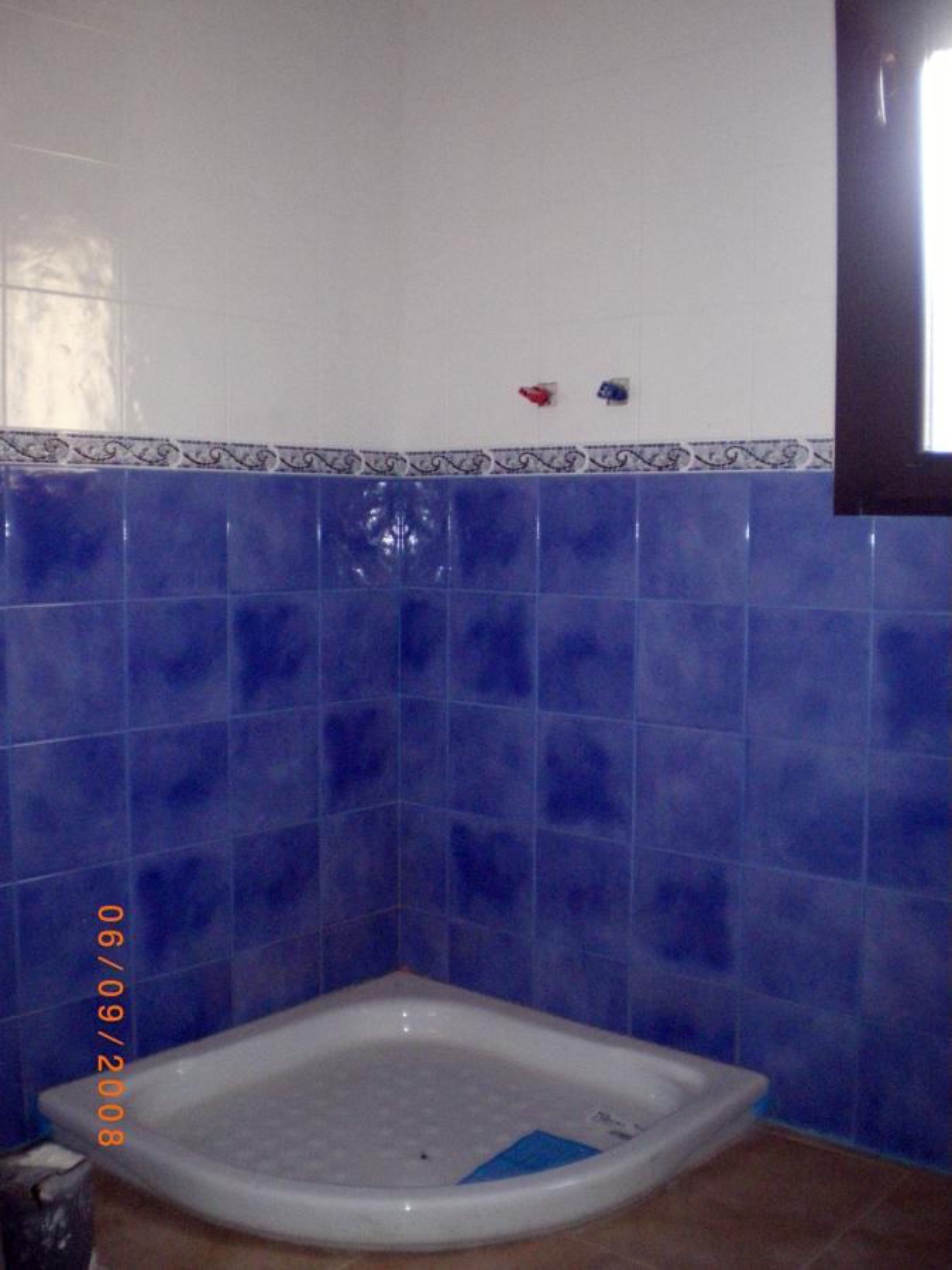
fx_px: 1320
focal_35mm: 36
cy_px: 635
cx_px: 476
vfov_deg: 51.4
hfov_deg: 39.7
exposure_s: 1/50
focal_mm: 6.3
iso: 800
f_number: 3.1
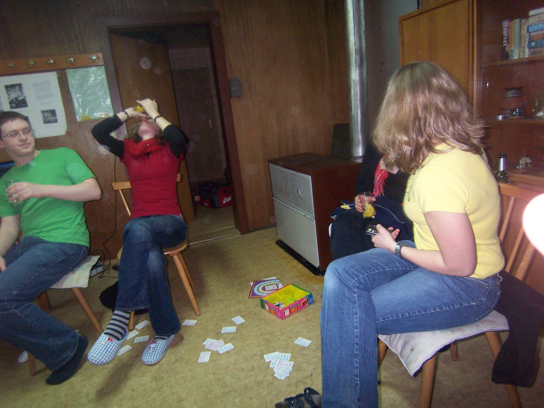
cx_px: 272
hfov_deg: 73.9
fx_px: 361
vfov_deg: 58.9
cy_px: 204
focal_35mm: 23
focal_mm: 3.8
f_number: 2.8
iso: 200
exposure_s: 1/30
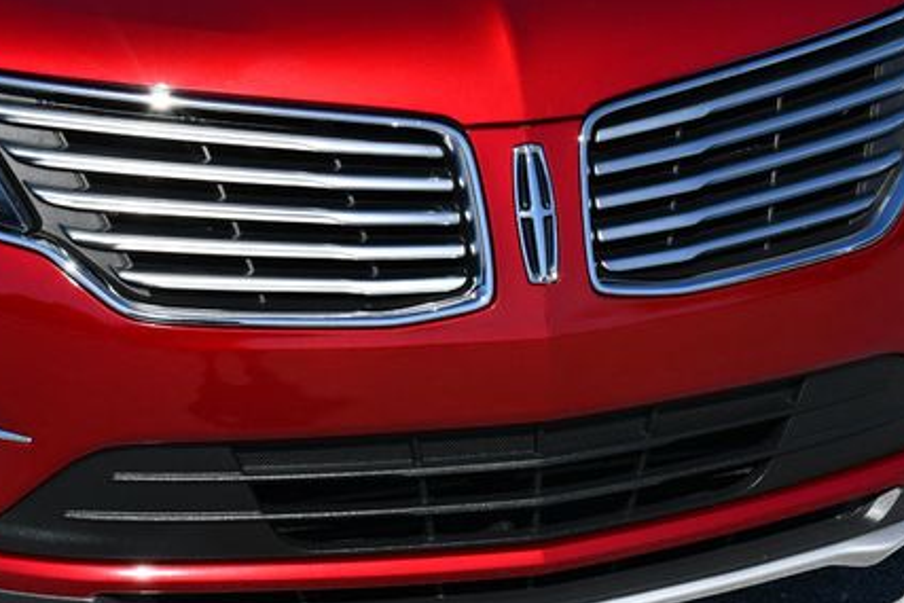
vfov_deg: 12.7
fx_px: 2713
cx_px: 442
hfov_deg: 18.9
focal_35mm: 108
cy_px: 195
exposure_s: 1/320
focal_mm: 36
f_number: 9
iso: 100
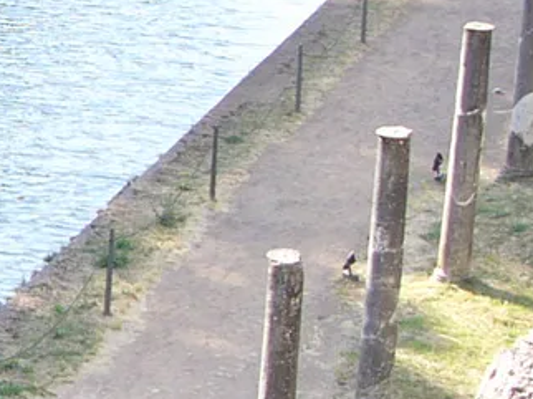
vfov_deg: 8.3
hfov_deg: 10.3
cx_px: -487
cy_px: 89
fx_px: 2754
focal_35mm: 179
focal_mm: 6
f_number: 3.3
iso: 50
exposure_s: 1/125
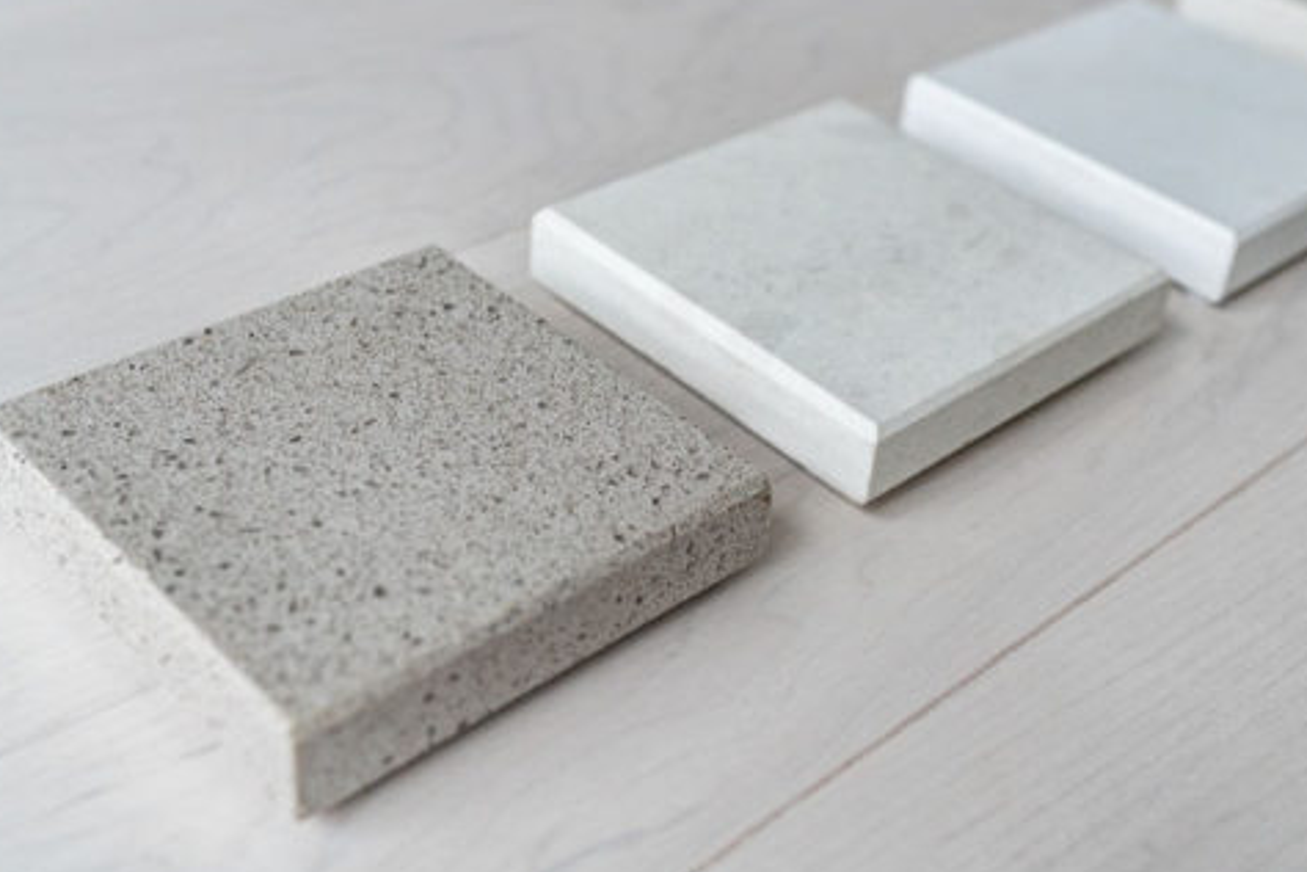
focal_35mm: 48
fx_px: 1743
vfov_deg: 28.0
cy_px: 361
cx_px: 744
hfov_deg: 41.0
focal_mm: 35
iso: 640
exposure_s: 1/160
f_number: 4
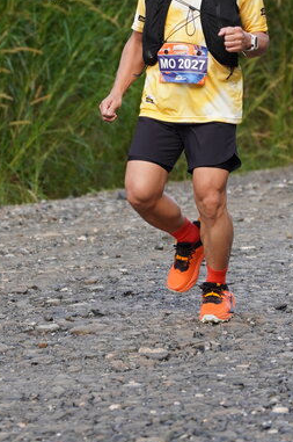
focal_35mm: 220
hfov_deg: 6.2
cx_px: 133
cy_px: 115
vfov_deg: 9.4
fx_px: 2693
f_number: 2.8
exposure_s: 1/500
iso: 500
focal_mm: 70
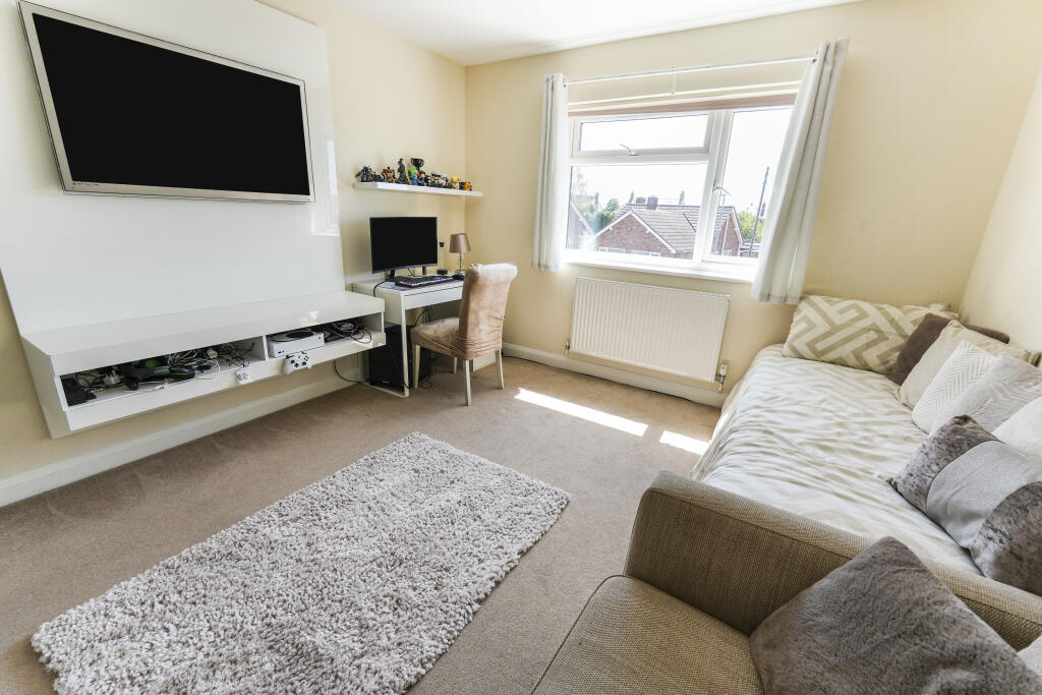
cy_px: 348
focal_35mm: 15
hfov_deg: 100.4
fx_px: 434
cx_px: 521
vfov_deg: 77.3
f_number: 4
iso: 160
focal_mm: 10
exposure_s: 1/160
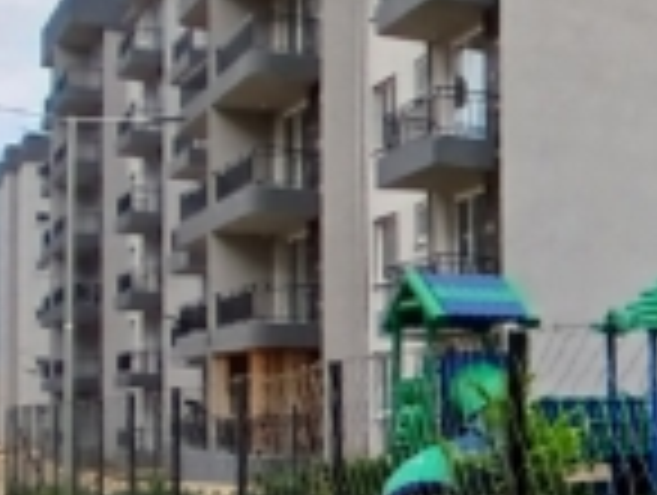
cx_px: 1035
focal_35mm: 68
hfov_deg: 22.4
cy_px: 360
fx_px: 1293
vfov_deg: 21.5
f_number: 2.2
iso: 50
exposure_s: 1/500
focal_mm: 1.4
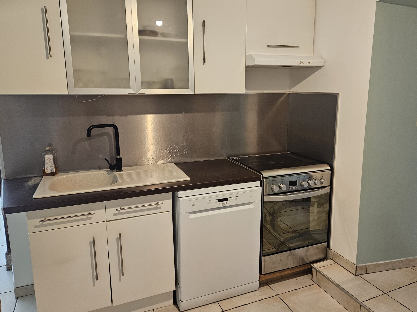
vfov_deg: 51.3
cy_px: 144
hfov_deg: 65.1
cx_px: 231
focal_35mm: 27
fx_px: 325
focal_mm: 5.4
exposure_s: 1/100
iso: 250
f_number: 1.8
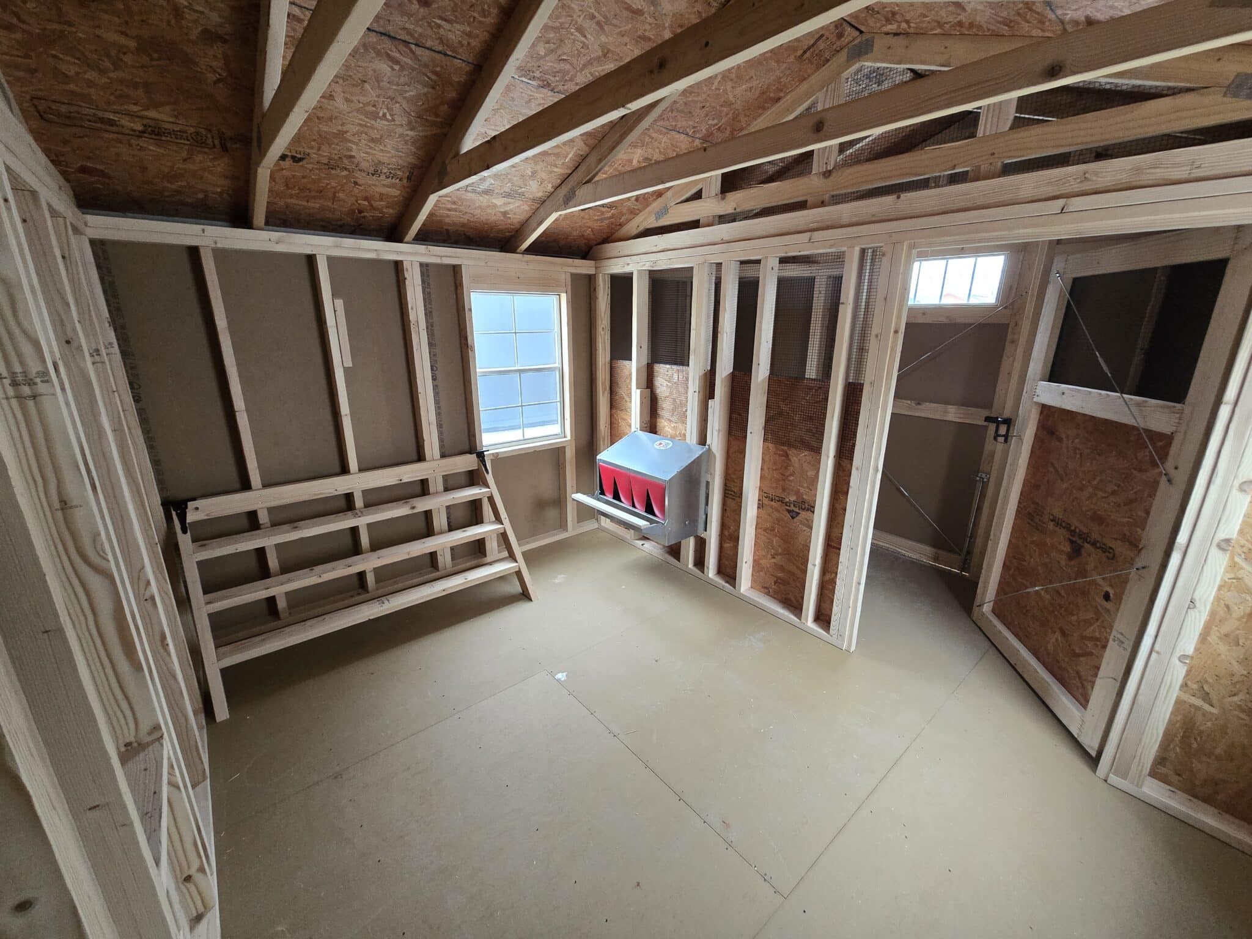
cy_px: 470
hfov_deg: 106.2
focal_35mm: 13
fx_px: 470
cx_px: 626
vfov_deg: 89.9
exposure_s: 1/60
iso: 500
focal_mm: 2.2
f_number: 2.2
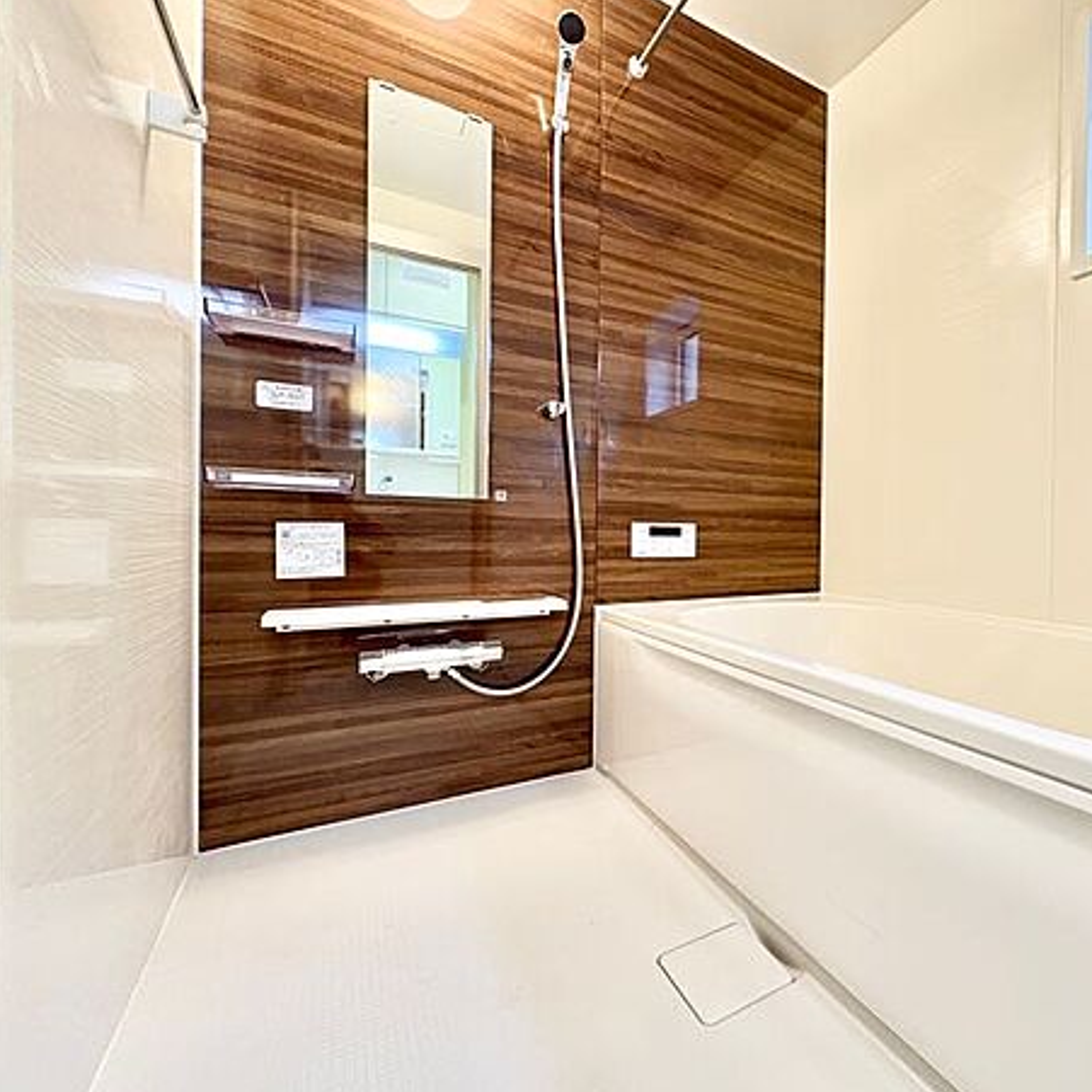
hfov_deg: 80.7
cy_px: 539
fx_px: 607
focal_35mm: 17
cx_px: 743
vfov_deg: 84.0
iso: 250
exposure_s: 1/50
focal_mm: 2.22
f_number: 2.2
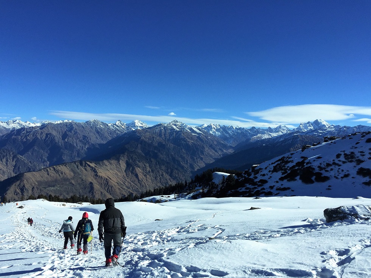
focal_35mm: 29
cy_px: 139
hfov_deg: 61.7
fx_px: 311
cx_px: 186
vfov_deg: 48.2
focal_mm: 4.15
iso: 32
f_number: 2.2
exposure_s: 1/3968
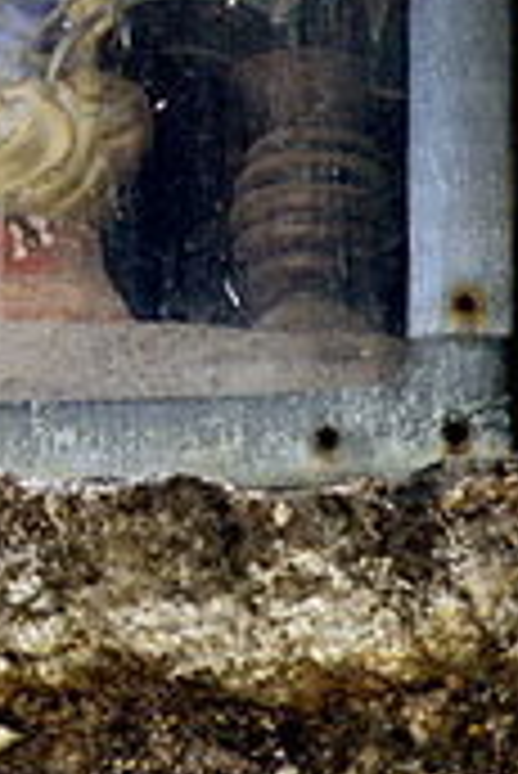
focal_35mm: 598
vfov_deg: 3.4
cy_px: -261
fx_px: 12880
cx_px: -32
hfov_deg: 2.3
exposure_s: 1/500
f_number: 5.6
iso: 800
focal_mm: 135
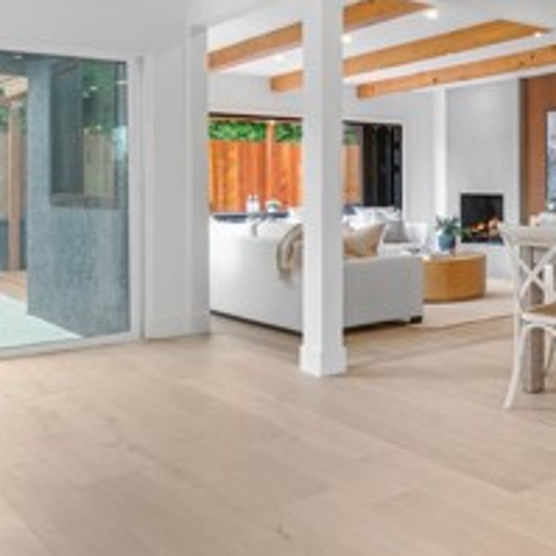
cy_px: 182
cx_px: 651
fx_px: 745
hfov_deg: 33.9
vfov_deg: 40.4
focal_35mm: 41
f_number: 7.1
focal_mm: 10
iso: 320
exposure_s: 1/15
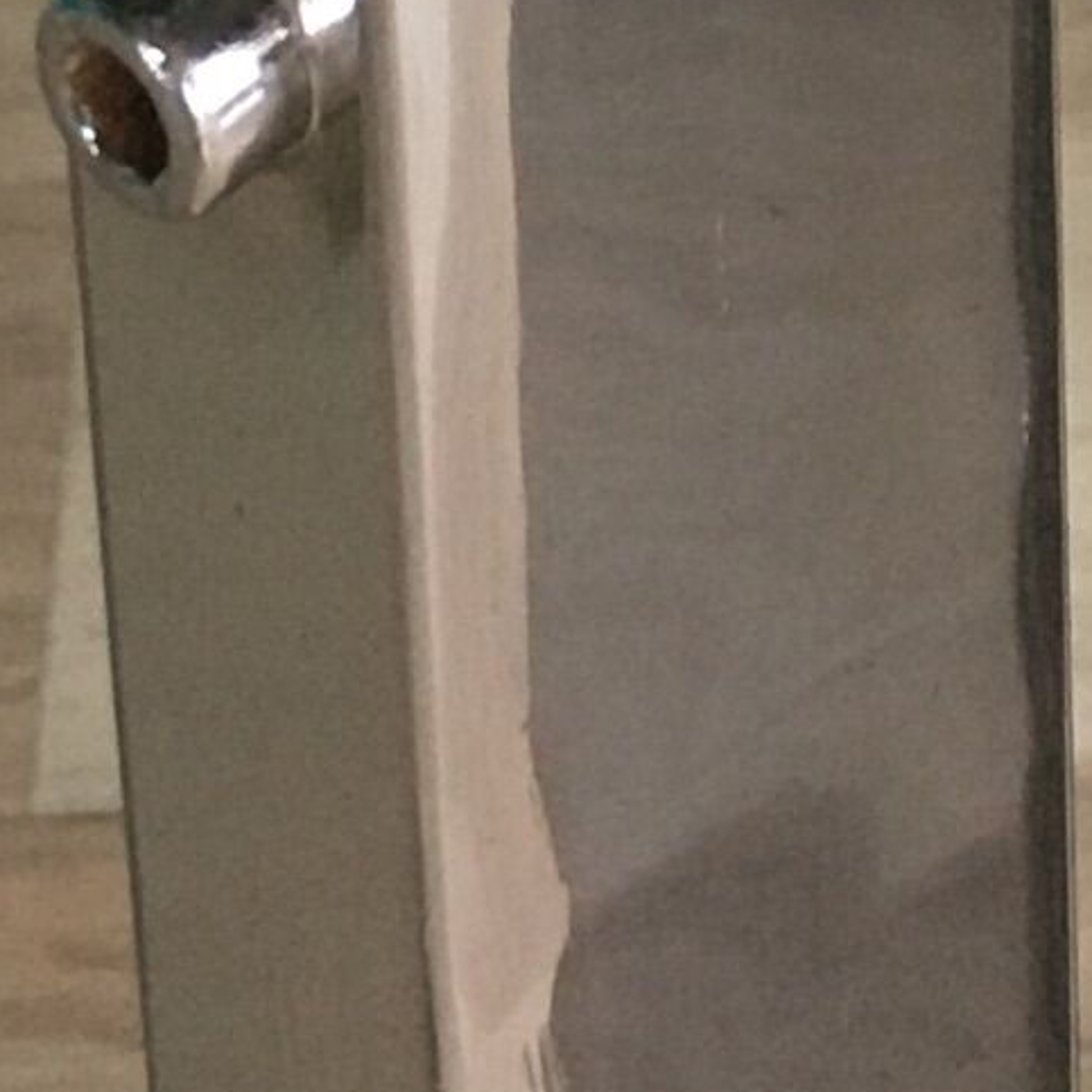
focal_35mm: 214
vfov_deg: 7.0
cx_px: 1191
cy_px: -2564
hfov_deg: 8.1
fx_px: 7638
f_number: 2.2
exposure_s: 1/33
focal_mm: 4.15
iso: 160
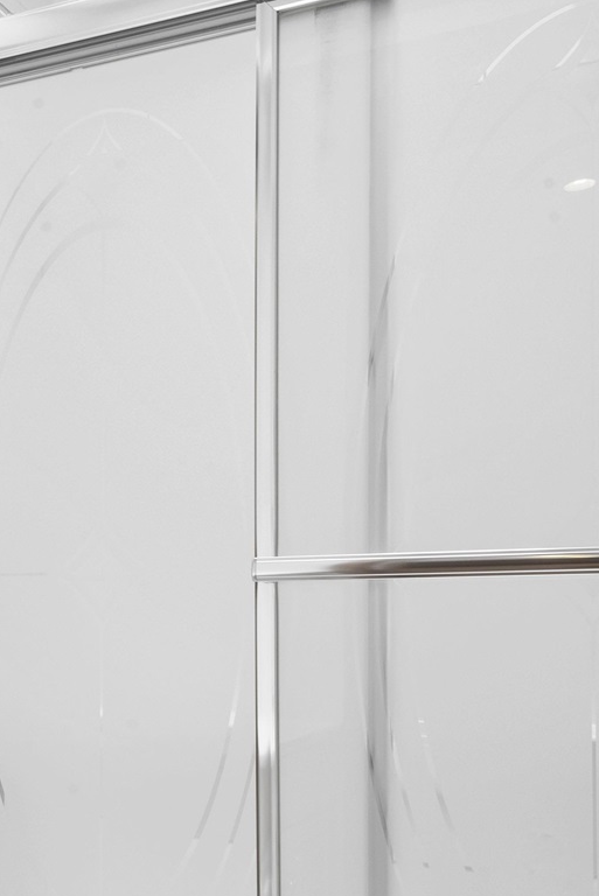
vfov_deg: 40.4
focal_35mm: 48
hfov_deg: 27.4
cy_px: 623
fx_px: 1196
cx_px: 96
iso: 500
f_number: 18
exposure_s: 1/5
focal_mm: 16
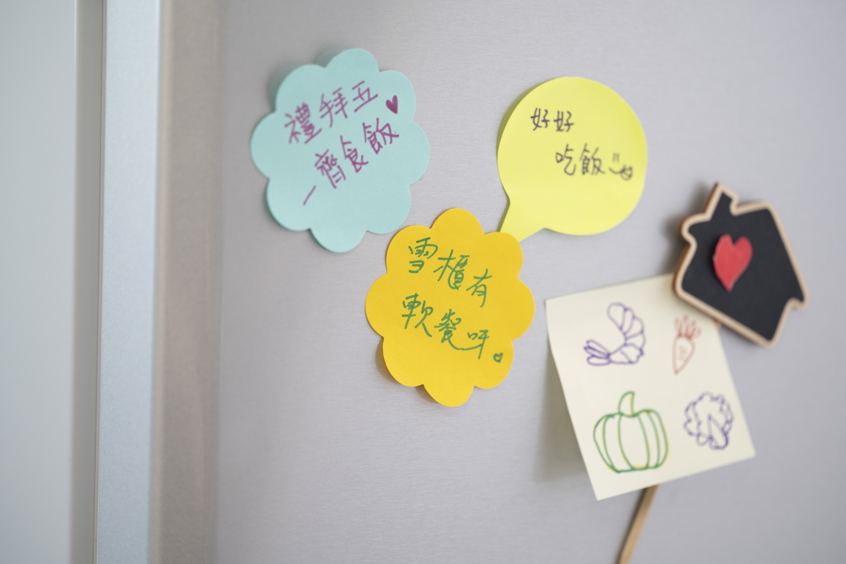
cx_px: 423
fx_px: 2467
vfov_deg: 13.0
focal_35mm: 105
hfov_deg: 19.5
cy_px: 282
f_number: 3.2
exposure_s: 1/200
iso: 200
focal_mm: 105
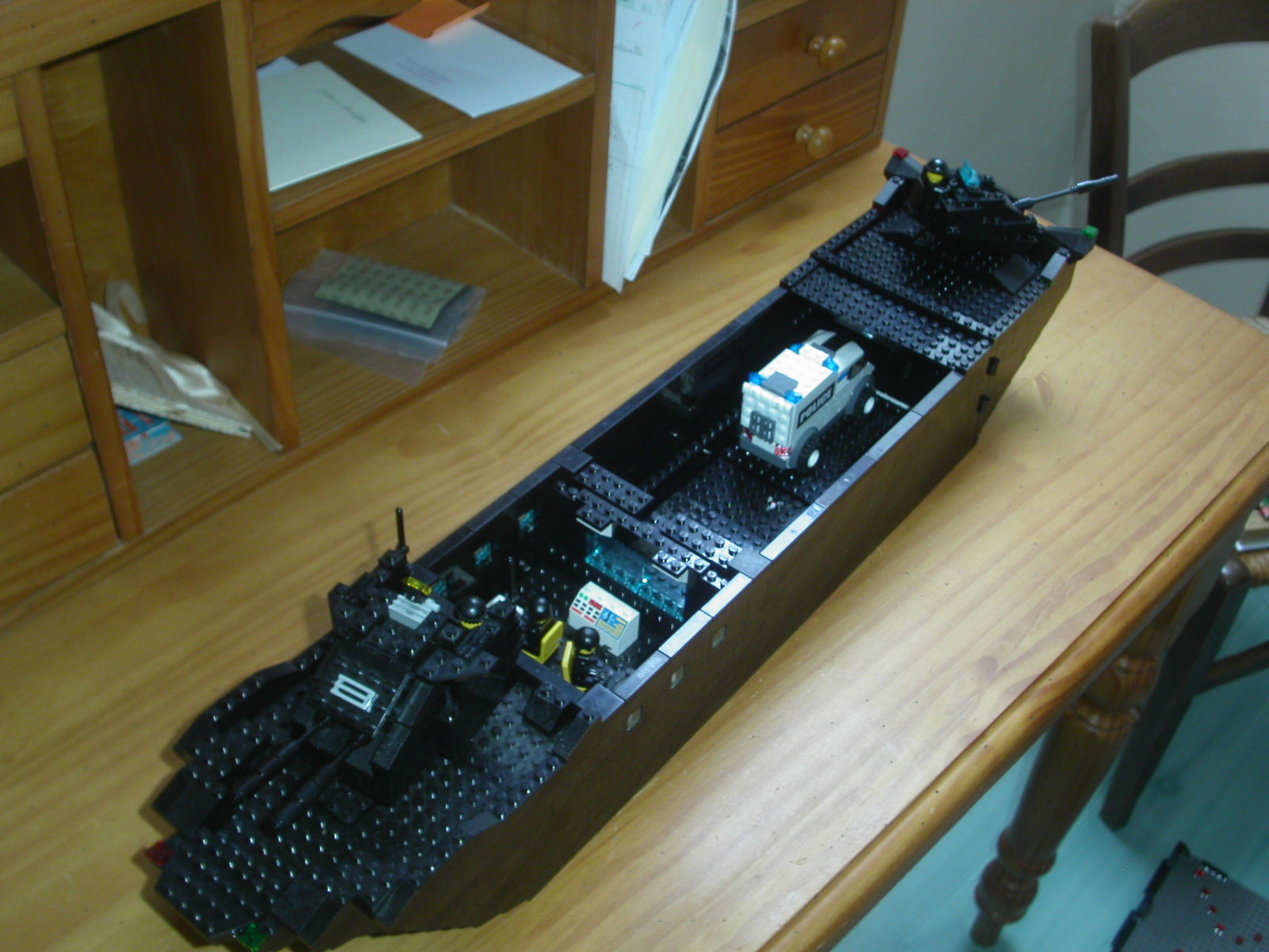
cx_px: 634
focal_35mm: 38
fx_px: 1393
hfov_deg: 49.0
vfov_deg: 37.7
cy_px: 476
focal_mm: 7.8
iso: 100
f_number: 2.8
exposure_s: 1/30
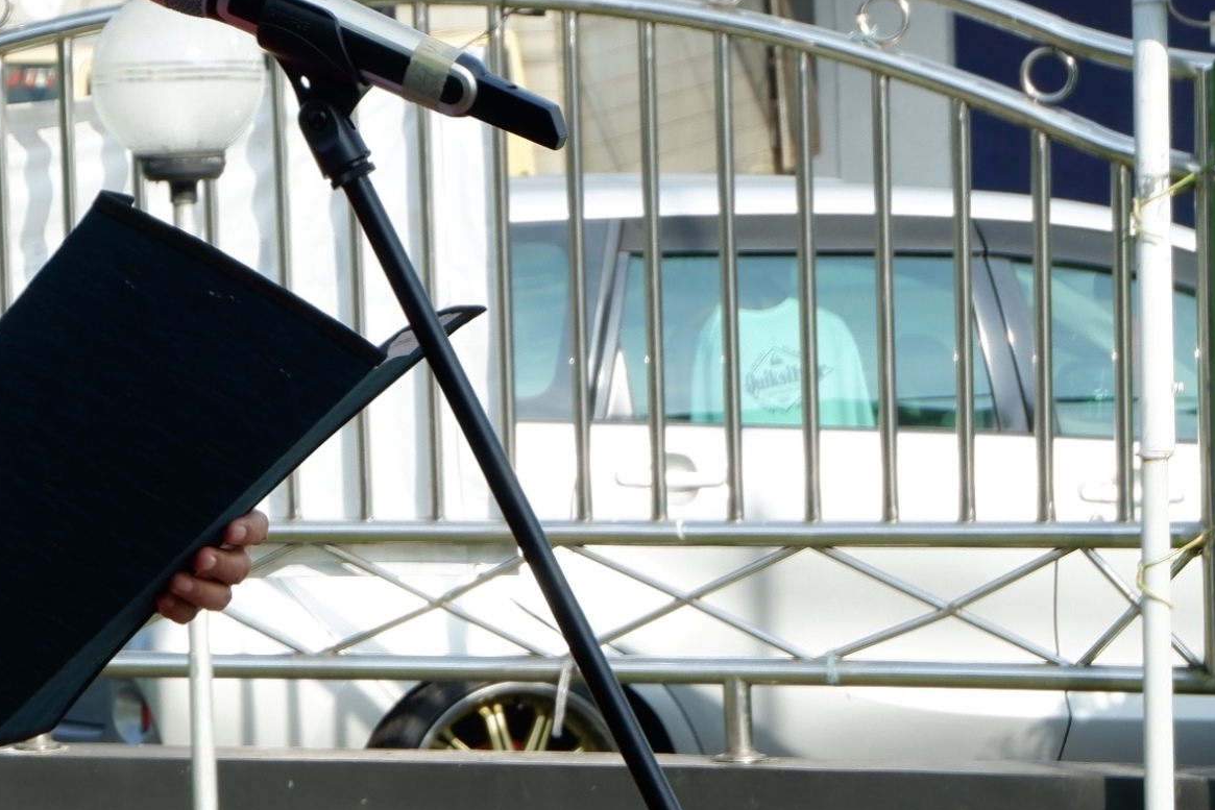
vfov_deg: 7.1
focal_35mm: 193
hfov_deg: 10.5
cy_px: 239
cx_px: -287
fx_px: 6514
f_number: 8
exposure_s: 1/250
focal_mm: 50
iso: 200
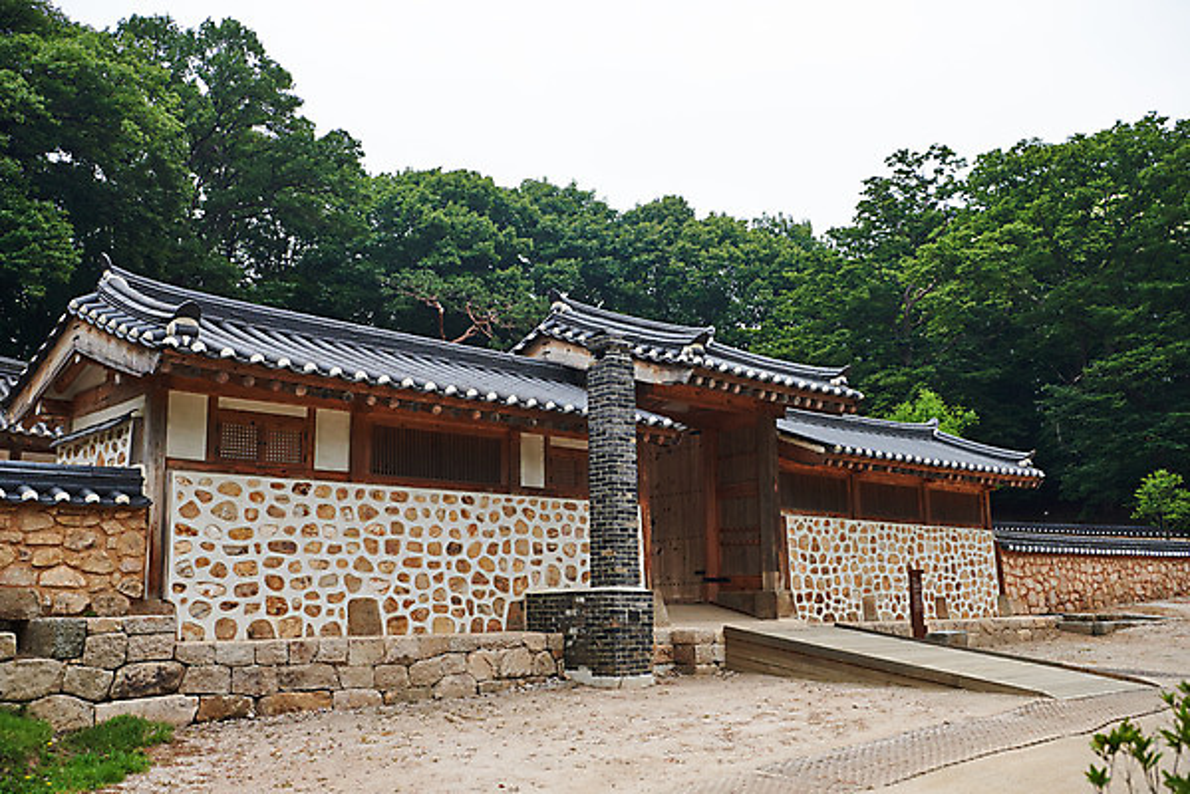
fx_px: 1157
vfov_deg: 37.9
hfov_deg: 54.4
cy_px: 397
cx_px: 595
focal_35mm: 35
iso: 400
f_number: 5
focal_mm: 35
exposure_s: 1/1600
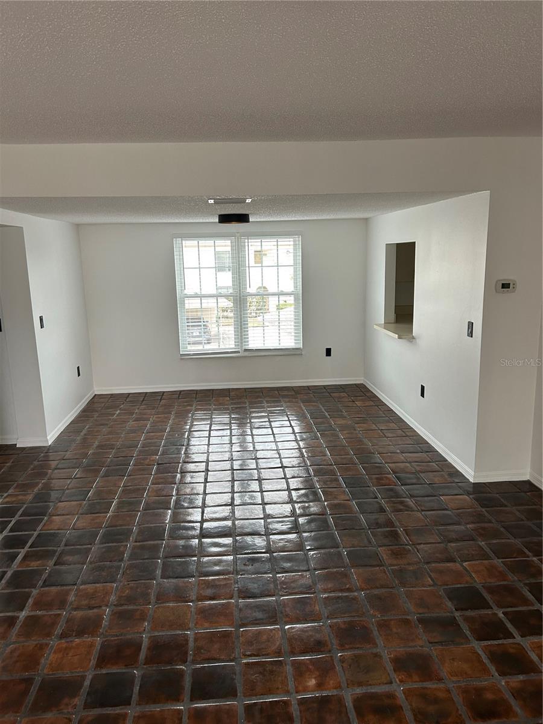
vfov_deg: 67.3
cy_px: 362
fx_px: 544
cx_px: 272
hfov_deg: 53.1
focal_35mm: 26
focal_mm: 5.7
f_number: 1.5
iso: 125
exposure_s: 1/108
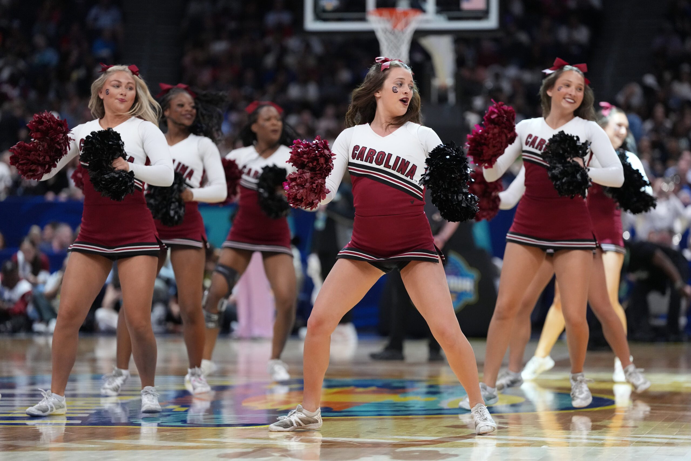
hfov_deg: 12.9
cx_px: 346
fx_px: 3052
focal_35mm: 159
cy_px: 230
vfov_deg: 8.6
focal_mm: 159
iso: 4000
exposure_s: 1/2500
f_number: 2.8
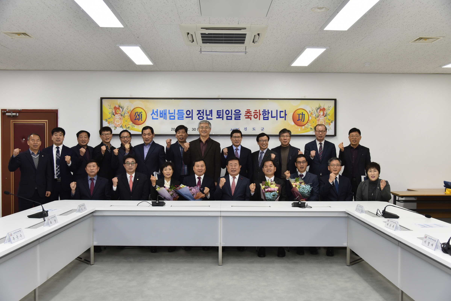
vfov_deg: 38.9
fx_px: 426
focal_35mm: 34
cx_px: 226
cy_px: 150
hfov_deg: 55.8
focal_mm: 34
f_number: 5
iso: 800
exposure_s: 1/125
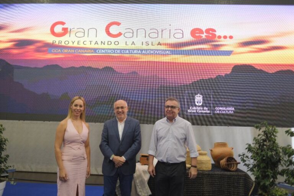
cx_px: 147
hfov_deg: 73.7
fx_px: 196
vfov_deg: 53.1
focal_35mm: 24
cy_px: 98
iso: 640
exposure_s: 1/400
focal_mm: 16
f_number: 1.4
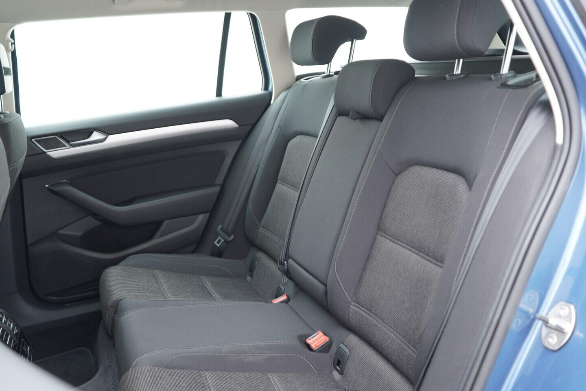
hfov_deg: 53.1
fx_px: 586
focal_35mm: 36
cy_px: 196
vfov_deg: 36.9
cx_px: 293
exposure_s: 1/40
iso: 400
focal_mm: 24
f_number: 2.8
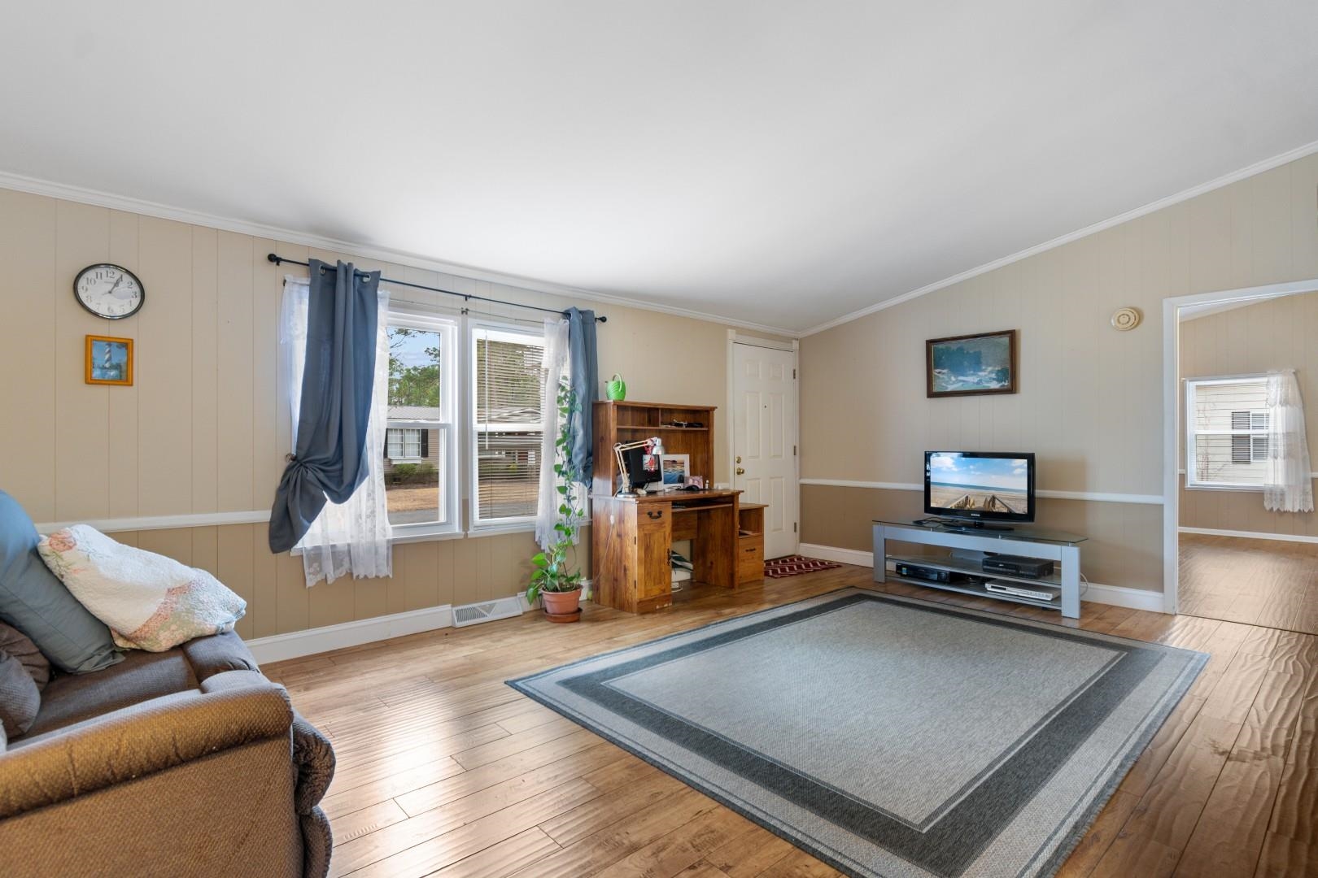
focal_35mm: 17
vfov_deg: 70.4
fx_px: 622
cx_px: 659
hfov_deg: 93.3
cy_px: 439
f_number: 4.8
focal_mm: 11.5
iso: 100
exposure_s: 1/6
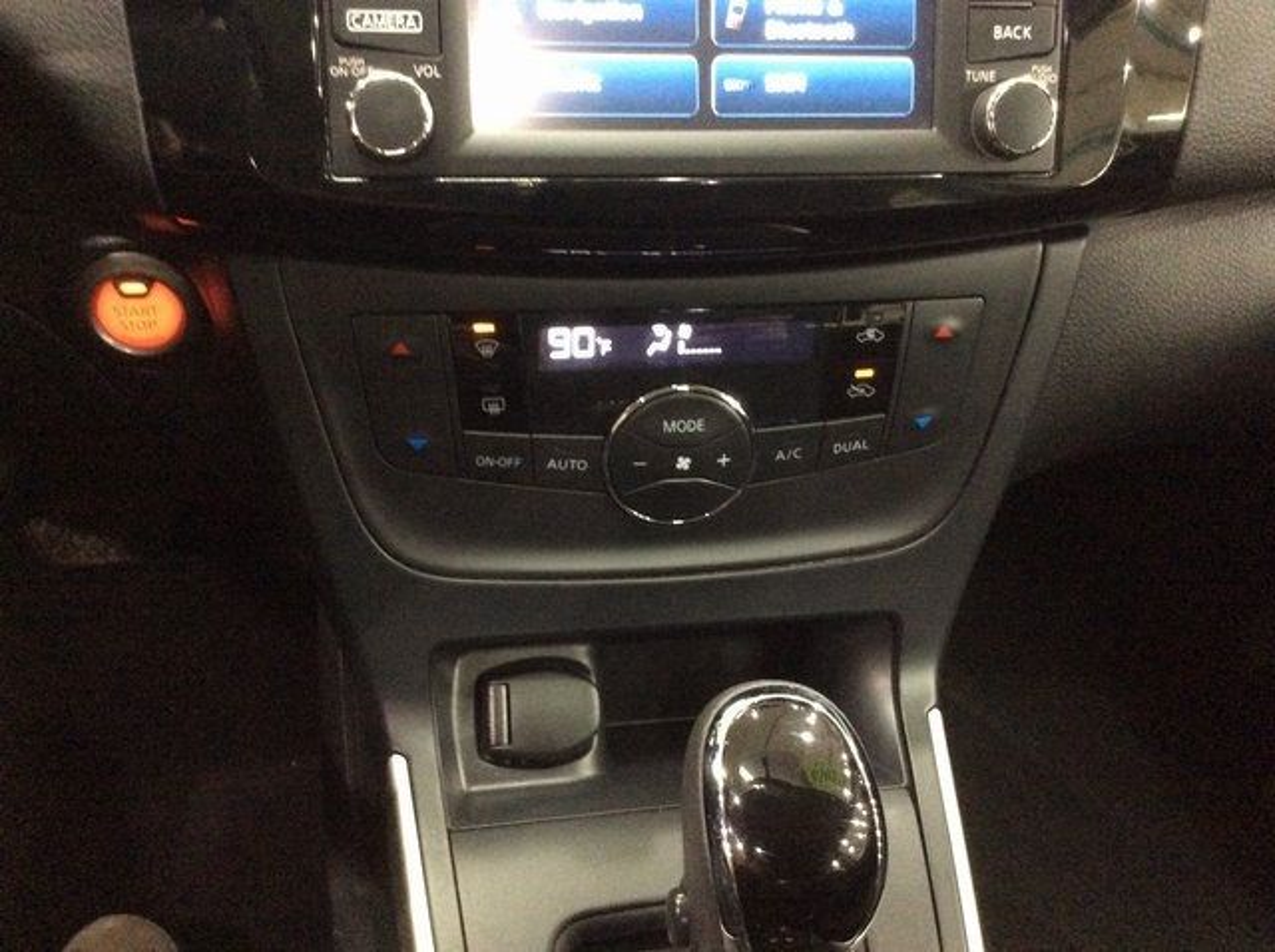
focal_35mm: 32
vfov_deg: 44.1
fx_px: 1177
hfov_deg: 56.9
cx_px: 638
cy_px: 476
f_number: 2.4
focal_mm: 3.3
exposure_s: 1/15
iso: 500
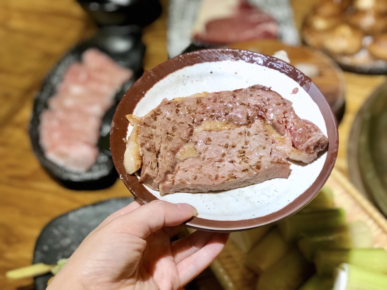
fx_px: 637
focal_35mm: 57
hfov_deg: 33.8
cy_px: 145
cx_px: 194
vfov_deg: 25.6
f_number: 2.8
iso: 160
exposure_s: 1/60
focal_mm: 6.6
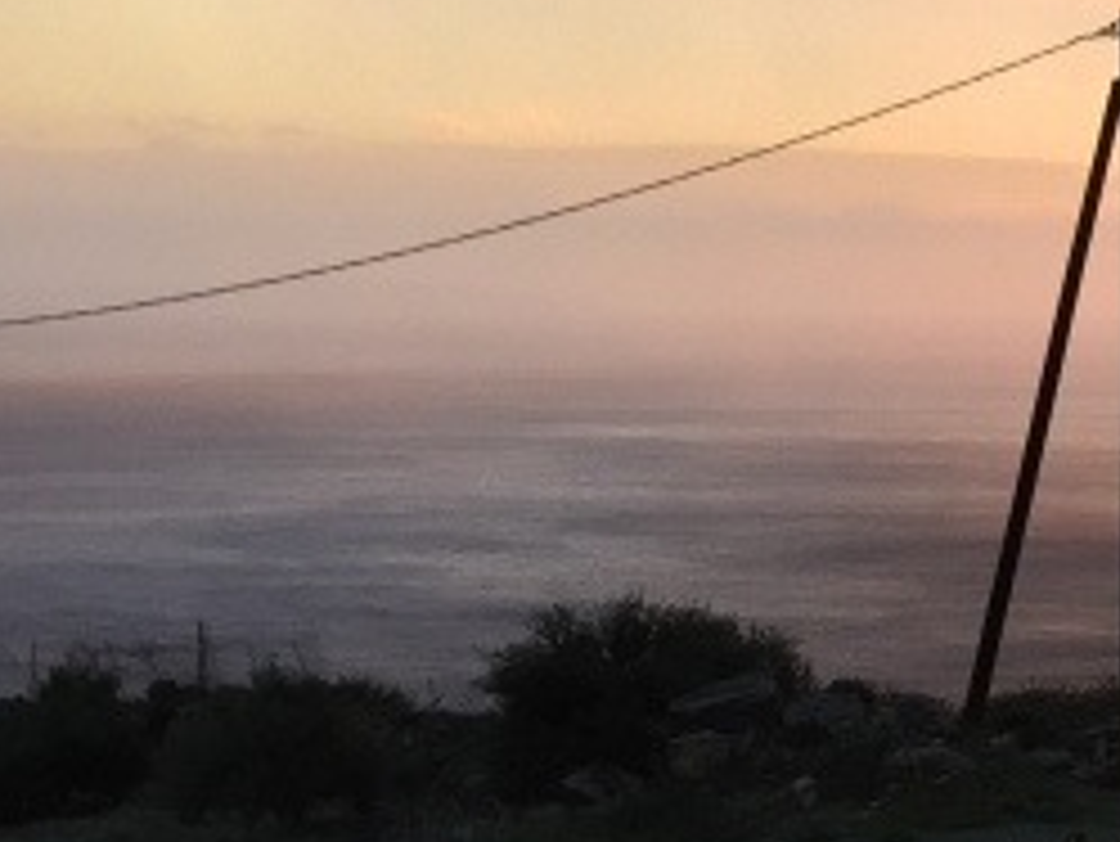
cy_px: 428
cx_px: 2166
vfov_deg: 13.0
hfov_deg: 14.6
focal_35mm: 114
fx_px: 3690
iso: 32
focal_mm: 4.15
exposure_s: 1/170
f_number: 2.2
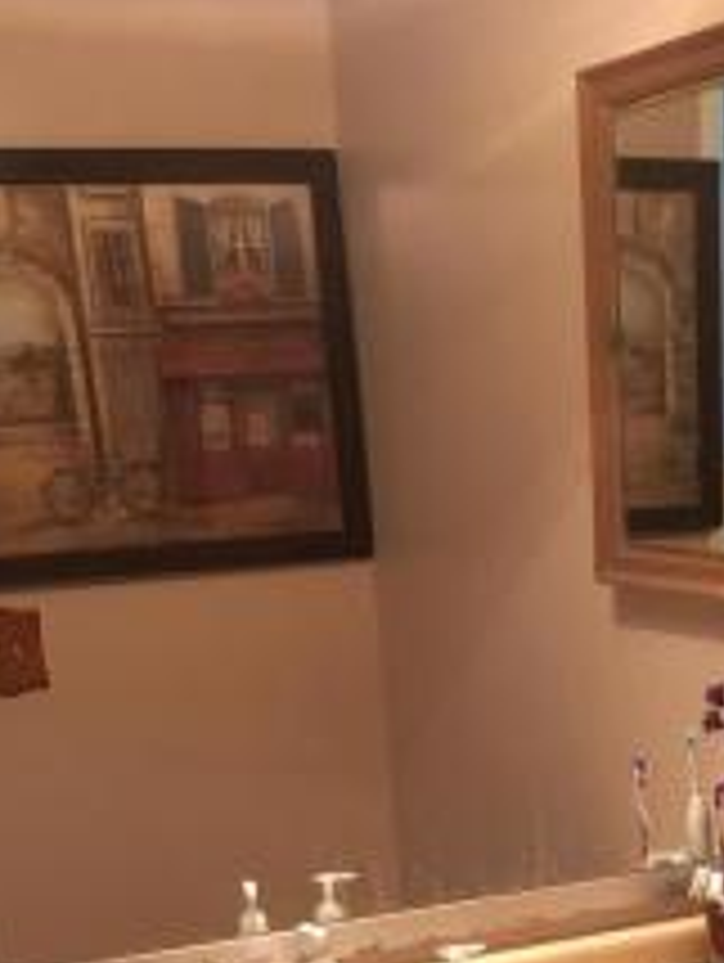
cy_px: 1062
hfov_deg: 22.3
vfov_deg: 27.3
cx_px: 576
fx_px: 1809
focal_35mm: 65
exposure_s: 1/30
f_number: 2.2
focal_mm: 4.15
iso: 160
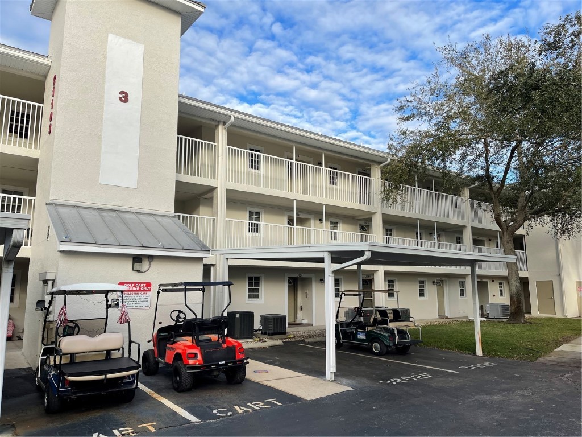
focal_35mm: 25
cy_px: 218
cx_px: 291
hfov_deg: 69.4
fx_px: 420
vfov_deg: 54.9
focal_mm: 5.1
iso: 32
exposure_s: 1/1912
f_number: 1.6
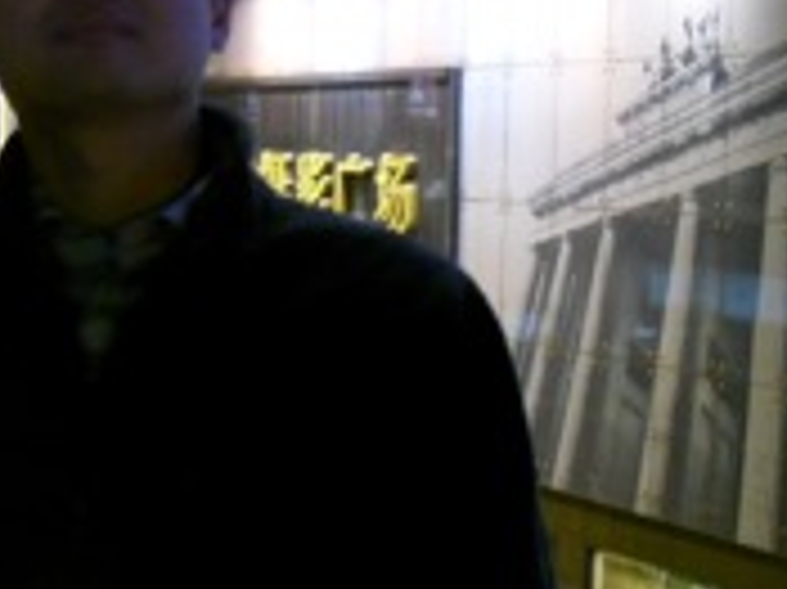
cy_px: 261
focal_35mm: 98
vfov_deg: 15.1
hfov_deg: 19.4
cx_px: -27
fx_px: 2227
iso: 200
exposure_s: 1/6
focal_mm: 6.6
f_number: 3.5
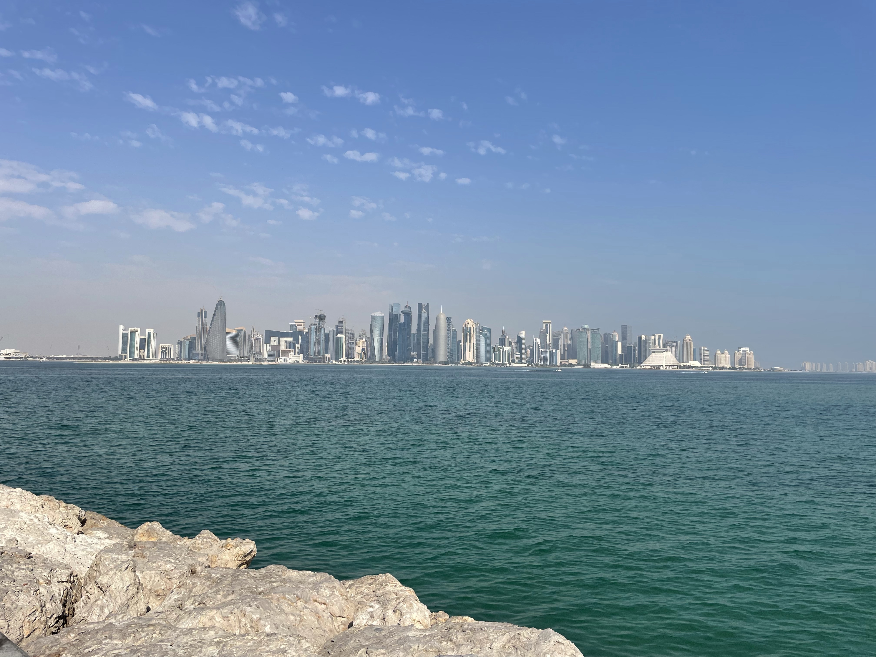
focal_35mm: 26
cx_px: 438
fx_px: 658
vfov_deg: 53.1
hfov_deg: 67.3
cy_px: 328
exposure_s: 1/5291
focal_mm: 4.2
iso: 32
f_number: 1.6
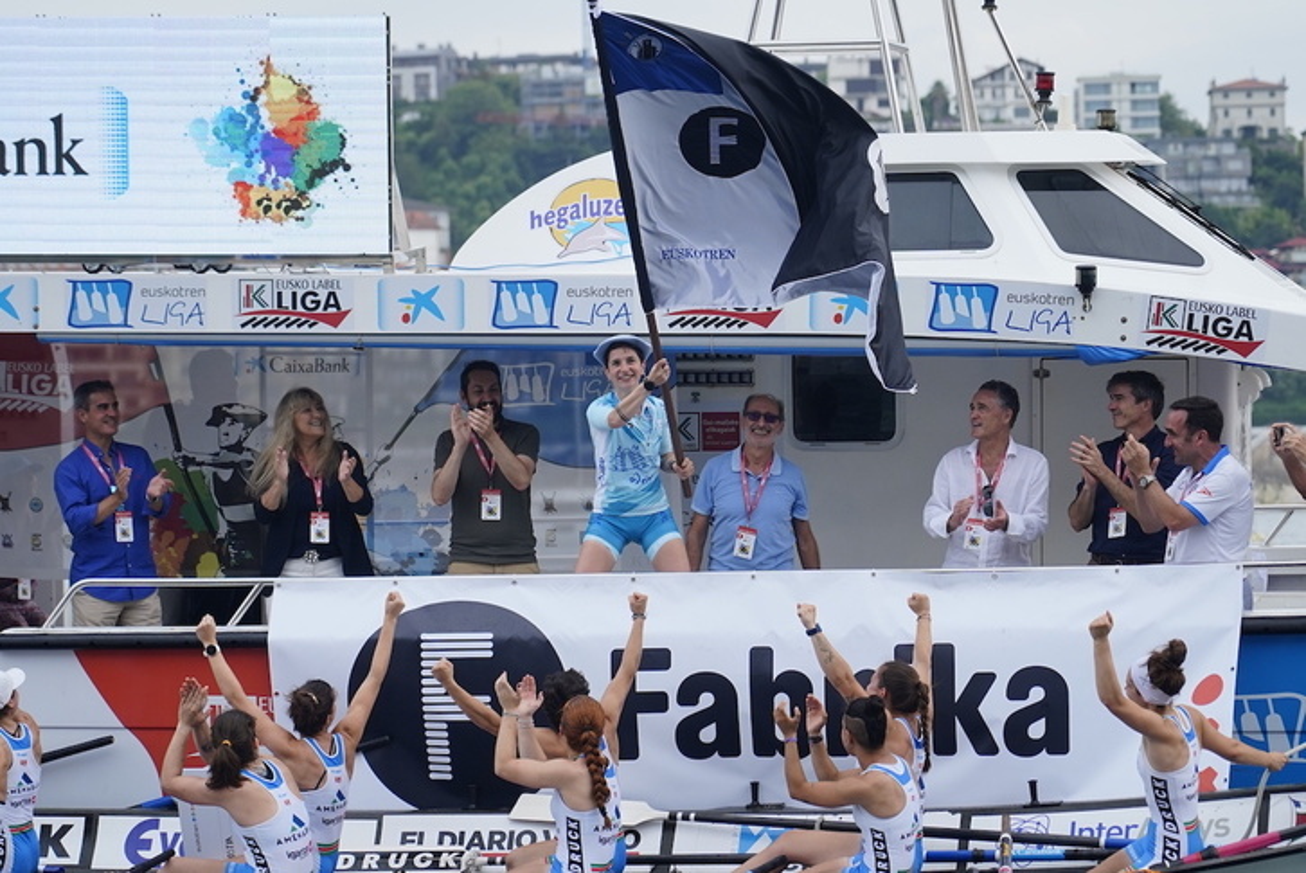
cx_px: 653
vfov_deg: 8.8
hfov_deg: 13.1
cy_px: 436
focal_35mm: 157
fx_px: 5699
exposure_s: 1/1000
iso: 250
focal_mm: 105
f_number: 4
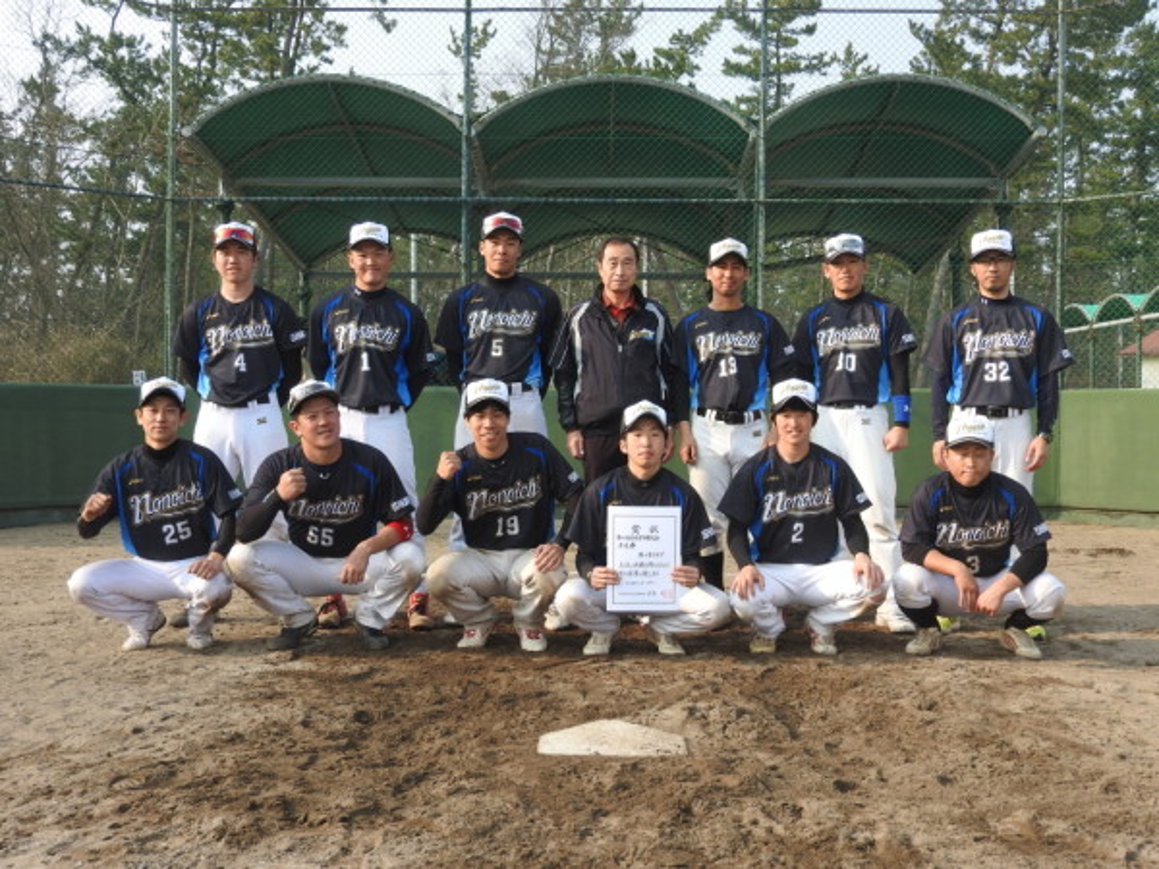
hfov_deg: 46.8
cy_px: 434
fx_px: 1339
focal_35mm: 40
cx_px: 580
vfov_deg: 36.0
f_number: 3.8
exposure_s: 1/400
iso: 100
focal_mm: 7.2
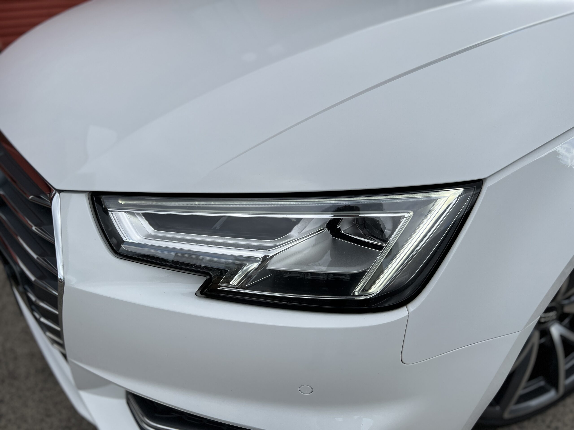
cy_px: 215
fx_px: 431
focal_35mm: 26
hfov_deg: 67.3
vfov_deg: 53.1
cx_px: 287
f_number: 1.5
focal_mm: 5.7
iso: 50
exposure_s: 1/2571
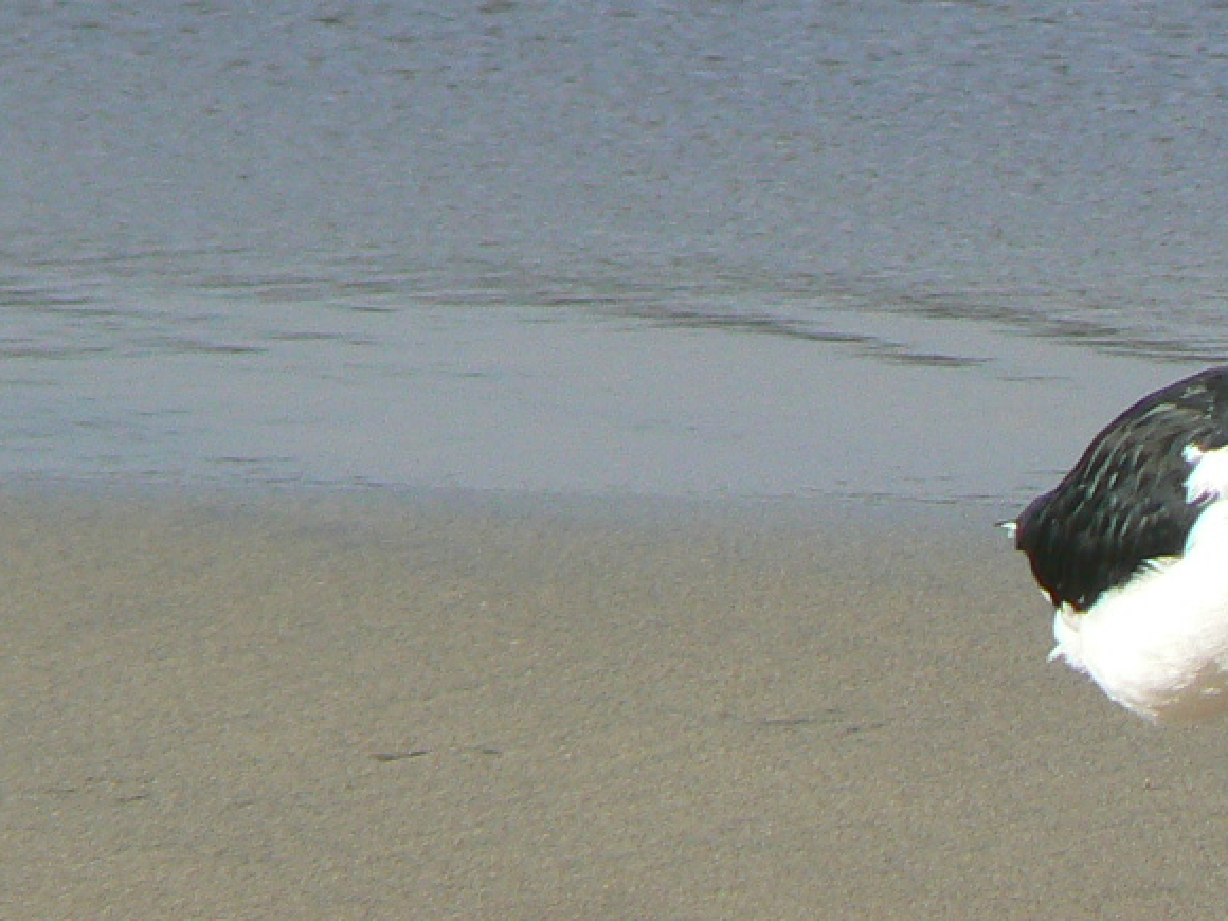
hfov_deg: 1.5
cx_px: 1148
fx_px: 46472
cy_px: 481
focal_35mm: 1310
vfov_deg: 1.1
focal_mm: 72
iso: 80
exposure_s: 1/400
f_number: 6.3
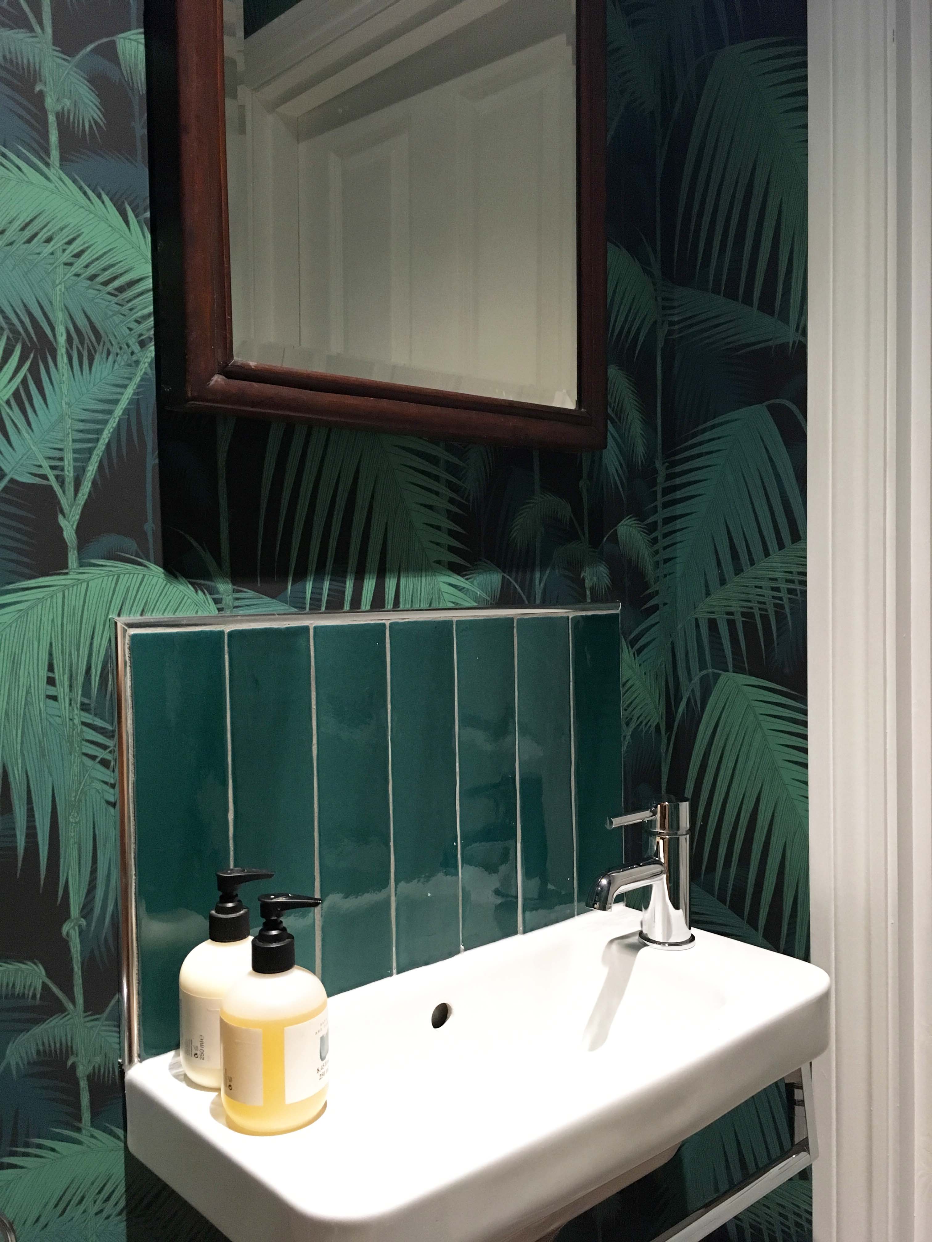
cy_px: 621
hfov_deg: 48.2
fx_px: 1041
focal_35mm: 29
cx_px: 466
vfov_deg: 61.7
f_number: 2.2
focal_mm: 4.15
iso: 200
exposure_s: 1/25
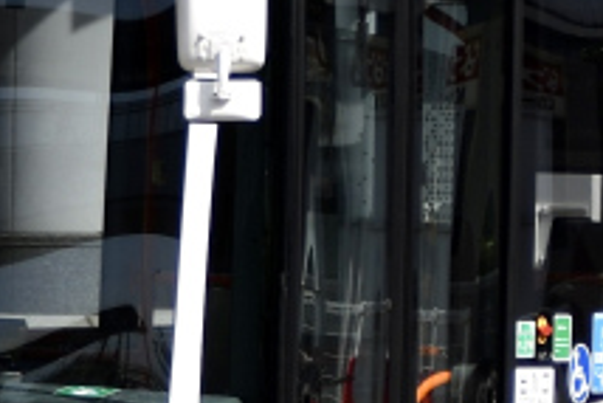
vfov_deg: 2.3
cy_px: -89
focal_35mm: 601
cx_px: 654
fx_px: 10073
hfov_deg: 3.4
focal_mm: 66
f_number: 5.6
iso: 100
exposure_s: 1/800
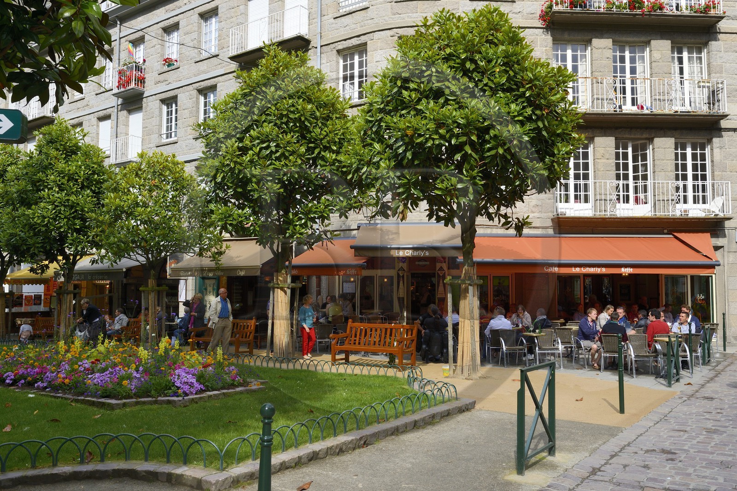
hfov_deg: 63.7
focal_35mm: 29
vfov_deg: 44.9
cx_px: 368
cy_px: 246
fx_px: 594
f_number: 10
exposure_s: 1/200
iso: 200
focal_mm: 29
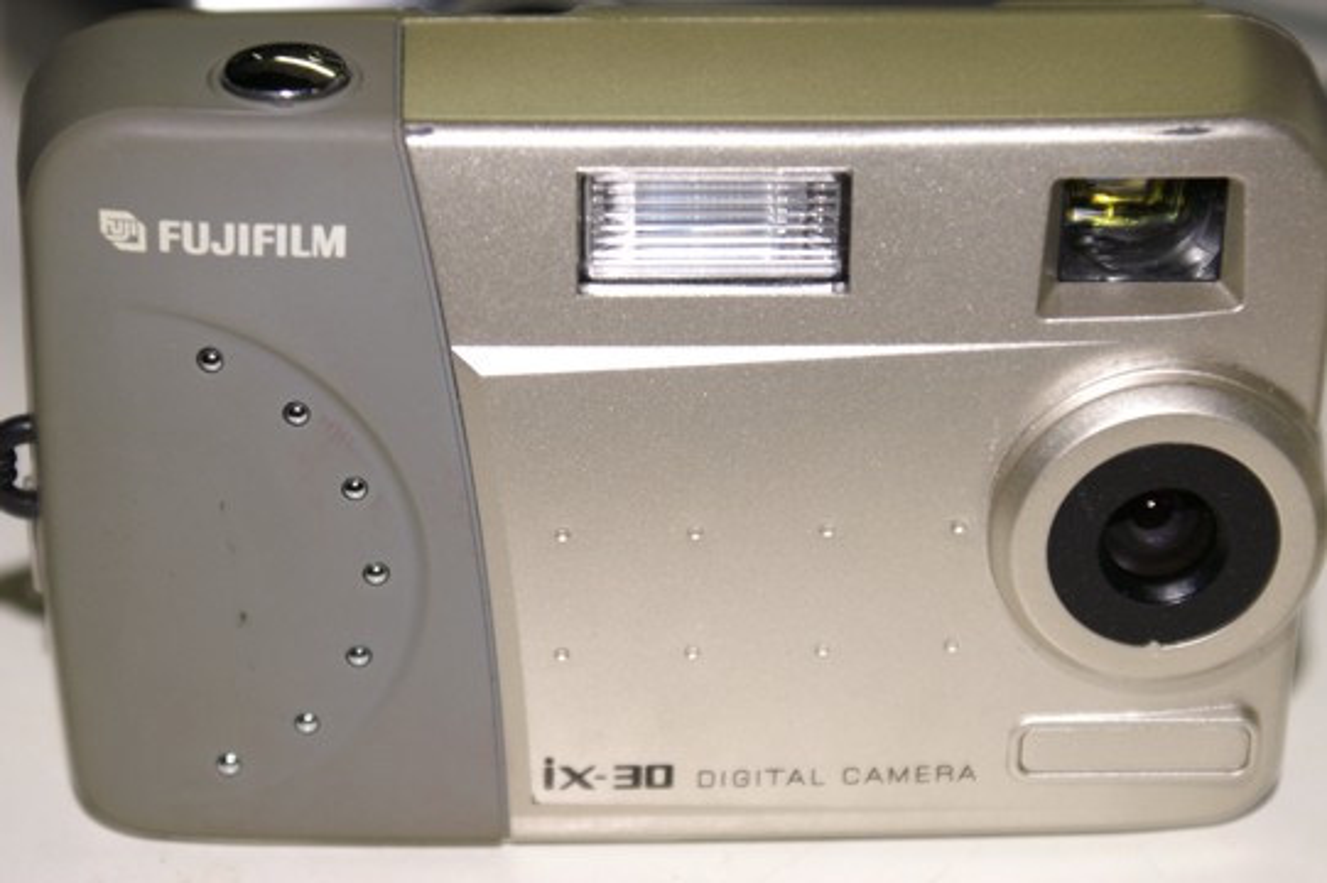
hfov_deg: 19.5
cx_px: 664
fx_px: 3868
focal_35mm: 105
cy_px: 442
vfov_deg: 13.0
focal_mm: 70
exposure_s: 1/125
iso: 400
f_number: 6.3
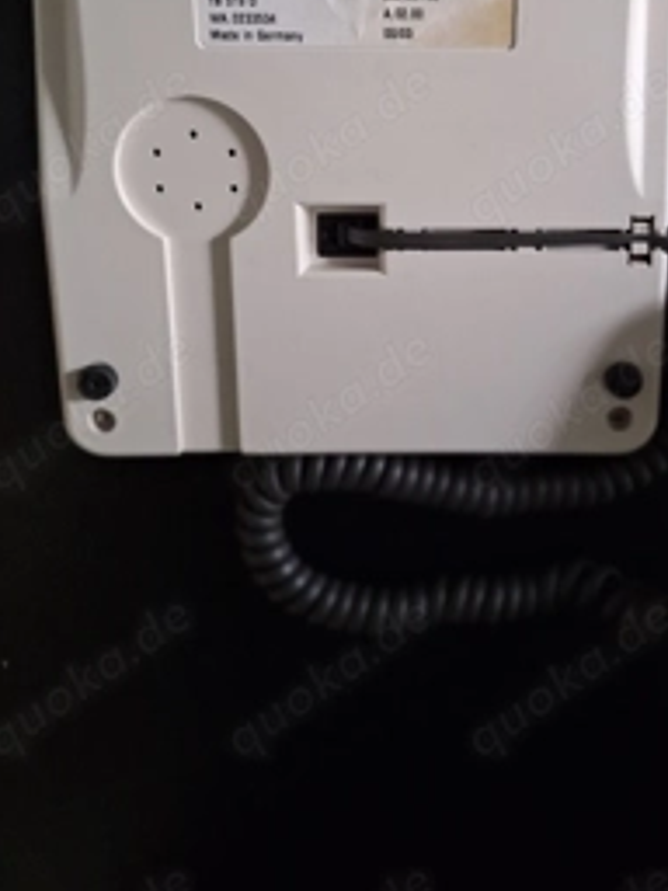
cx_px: 456
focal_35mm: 36
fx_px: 926
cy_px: 198
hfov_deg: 39.1
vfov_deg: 48.9
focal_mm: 5.54
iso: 400
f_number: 1.8
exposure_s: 1/25
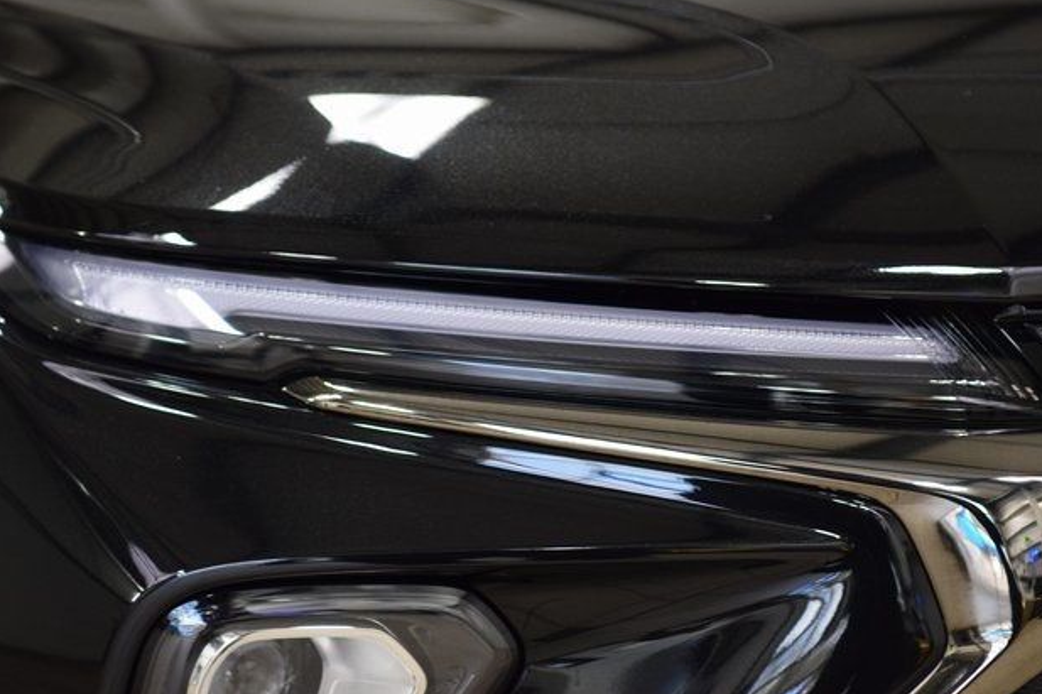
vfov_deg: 12.6
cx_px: 510
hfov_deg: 18.8
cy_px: 342
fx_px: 3154
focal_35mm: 109
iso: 1600
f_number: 3.5
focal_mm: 70
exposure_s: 1/125
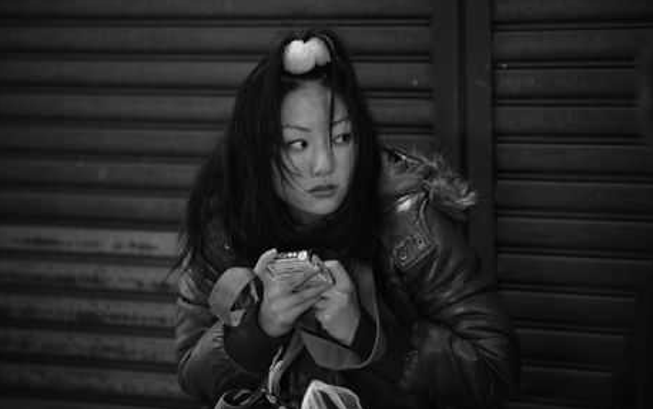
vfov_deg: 9.1
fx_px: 2565
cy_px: 192
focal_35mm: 144
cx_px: 326
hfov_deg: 14.5
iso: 4000
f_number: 2.8
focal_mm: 140
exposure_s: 1/60
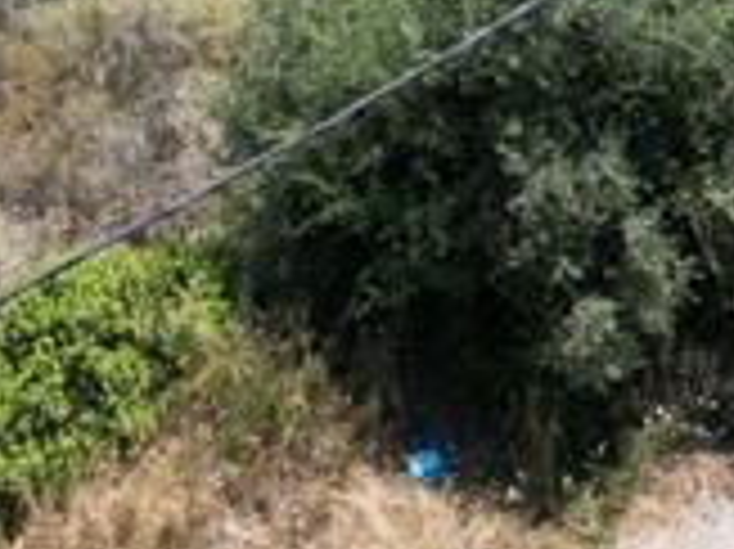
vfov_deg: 12.4
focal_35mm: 104
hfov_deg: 18.9
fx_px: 2204
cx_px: 353
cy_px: -567
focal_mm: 6.72
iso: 150
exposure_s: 1/2500
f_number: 1.7
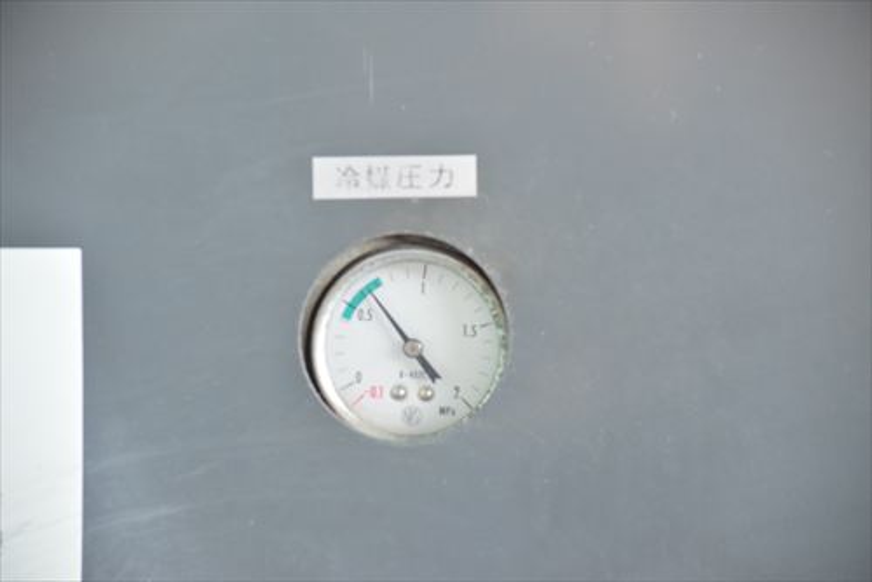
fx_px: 3817
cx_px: 436
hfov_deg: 13.0
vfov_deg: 8.7
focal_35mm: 158
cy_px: 291
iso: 1250
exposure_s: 1/100
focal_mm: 105
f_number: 6.3
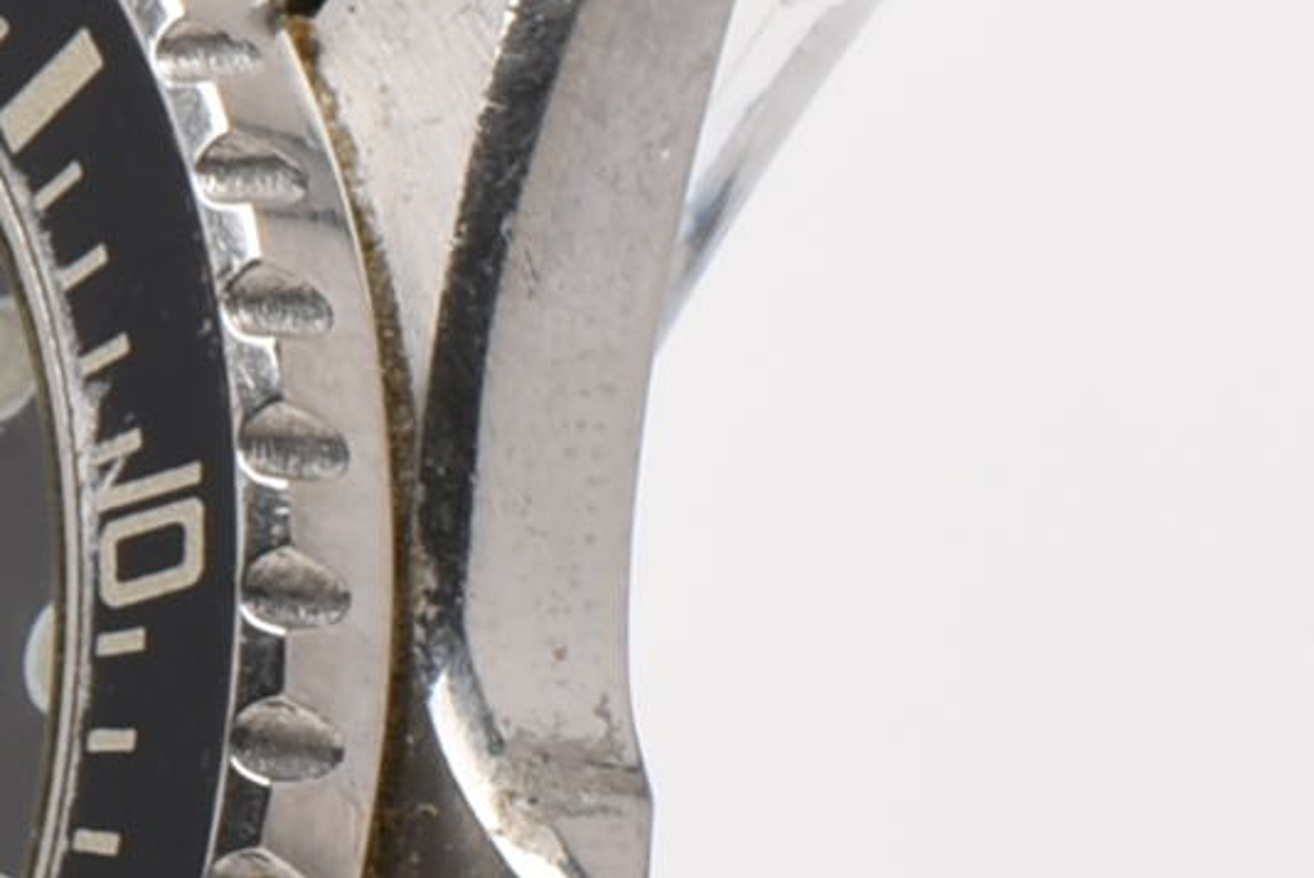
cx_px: 1004
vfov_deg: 1.9
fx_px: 26111
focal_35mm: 715
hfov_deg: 2.9
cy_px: 1117
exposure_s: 1/125
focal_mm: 85
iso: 100
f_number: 20
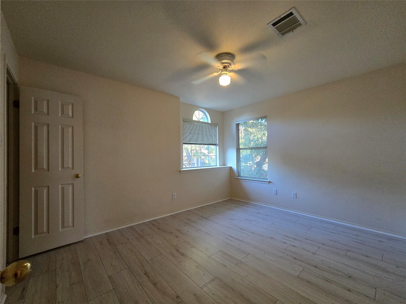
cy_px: 152
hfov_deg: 106.2
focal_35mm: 13
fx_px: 152
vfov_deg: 89.9
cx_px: 203
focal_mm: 2.2
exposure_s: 1/60
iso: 640
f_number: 2.2
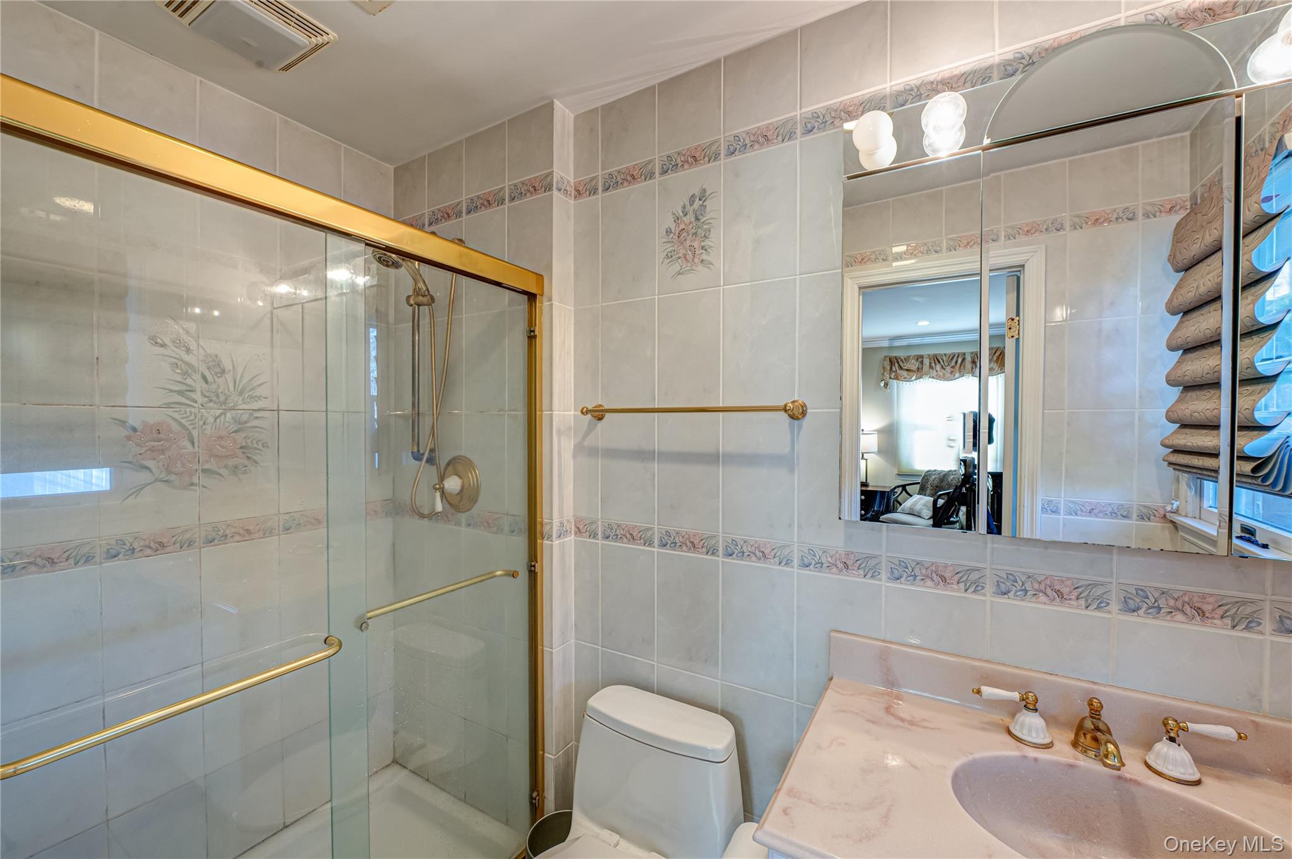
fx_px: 502
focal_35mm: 14
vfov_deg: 81.1
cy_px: 430
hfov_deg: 104.3
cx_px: 646
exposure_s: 1/8
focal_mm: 14
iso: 400
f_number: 9
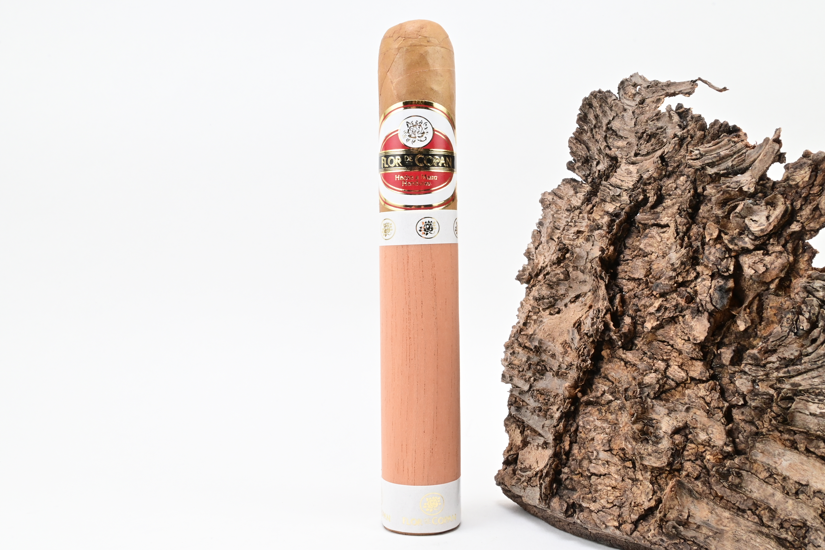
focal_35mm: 37
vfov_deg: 36.2
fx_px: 842
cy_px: 275
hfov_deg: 52.2
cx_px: 412
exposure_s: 1/15
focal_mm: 24.5
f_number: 22
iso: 500
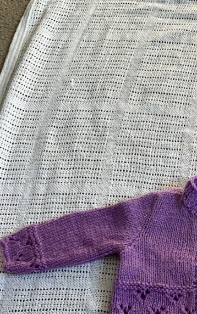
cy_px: 257
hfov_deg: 22.4
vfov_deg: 35.5
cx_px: 210
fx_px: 472
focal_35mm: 55
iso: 25
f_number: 1.8
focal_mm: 3
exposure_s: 1/122
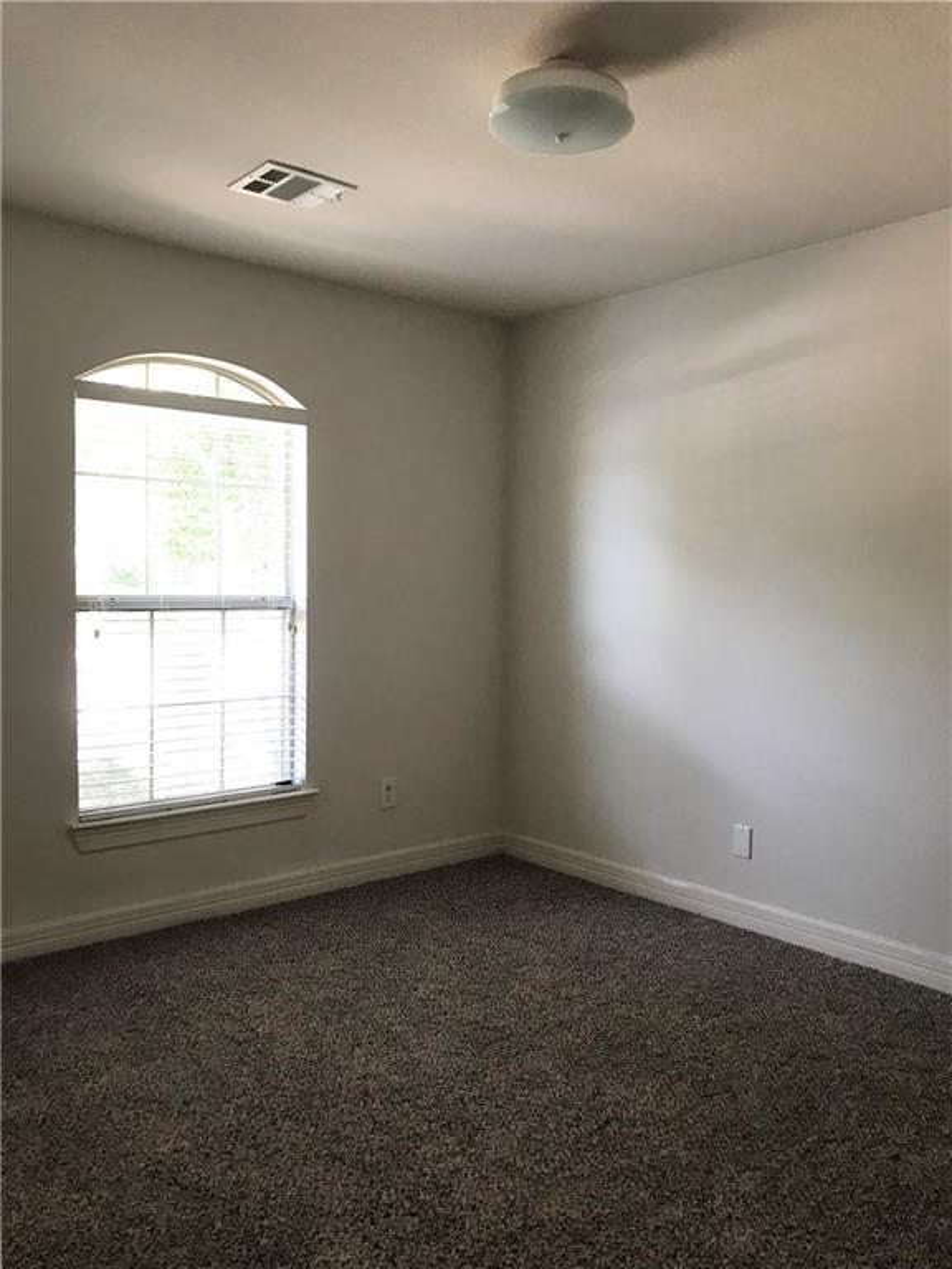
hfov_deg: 49.7
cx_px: 476
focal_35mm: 28
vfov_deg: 63.4
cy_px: 634
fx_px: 1027
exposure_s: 1/24
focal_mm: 3.99
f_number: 1.8
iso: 40
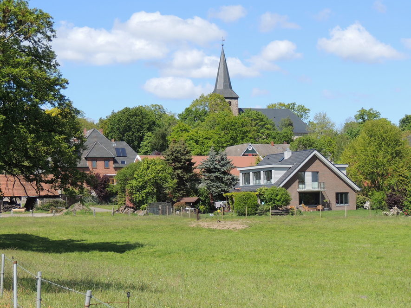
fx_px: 962
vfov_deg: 18.2
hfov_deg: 24.1
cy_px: 147
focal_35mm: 81
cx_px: 230
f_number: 3.9
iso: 100
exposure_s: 1/640
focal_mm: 12.4
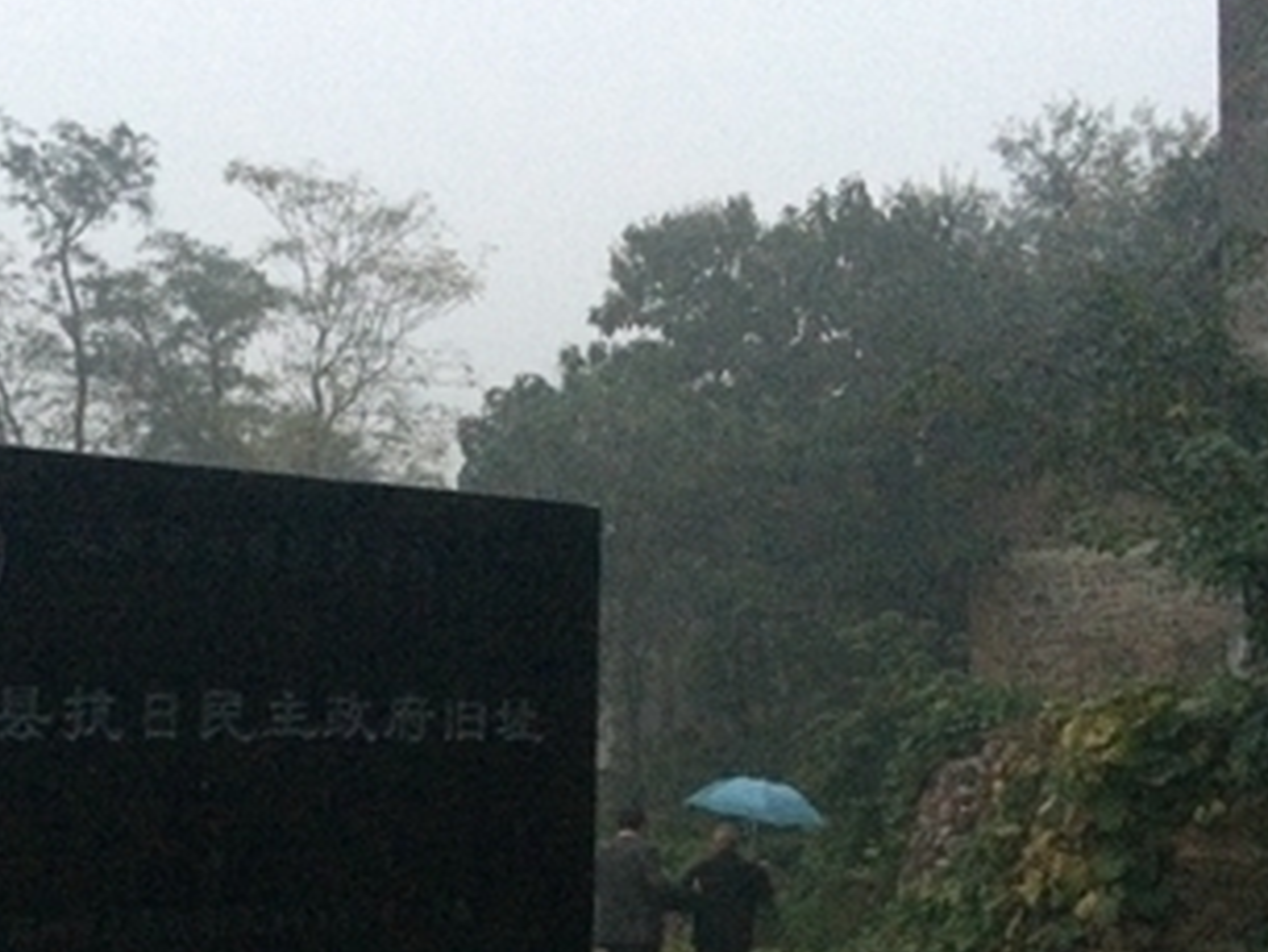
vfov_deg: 25.1
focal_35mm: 57
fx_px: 2089
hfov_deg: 33.5
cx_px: 449
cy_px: 794
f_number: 2.2
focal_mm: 4.15
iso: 640
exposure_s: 1/15
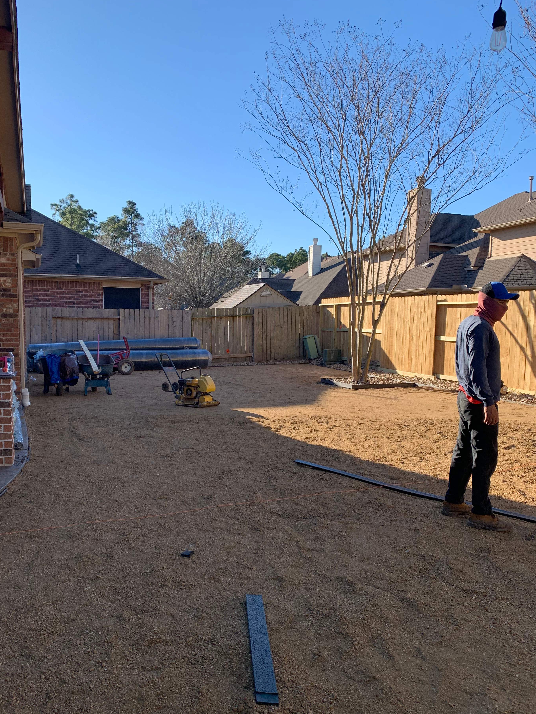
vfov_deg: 61.5
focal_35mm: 29
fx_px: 599
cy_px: 393
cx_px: 241
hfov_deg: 48.2
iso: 25
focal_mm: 4.25
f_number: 1.8
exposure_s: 1/1176
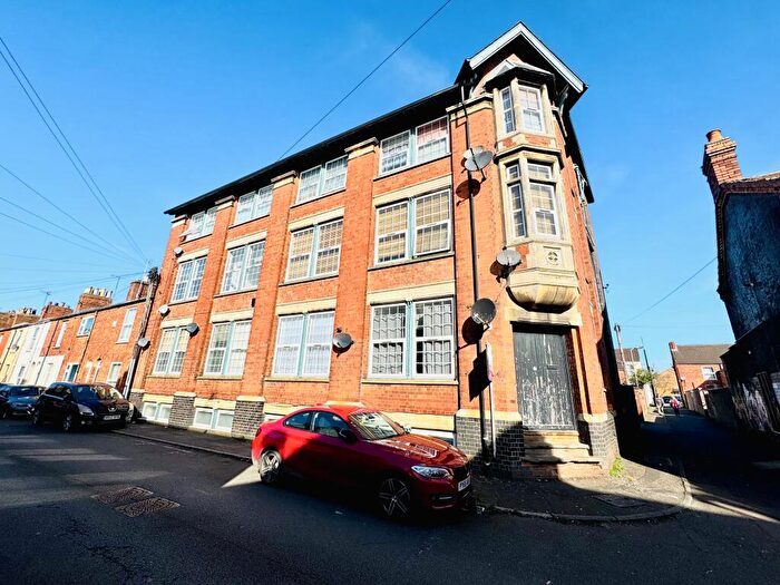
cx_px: 390
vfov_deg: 85.7
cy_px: 292
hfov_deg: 102.1
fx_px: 315
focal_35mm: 14
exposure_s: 1/2770
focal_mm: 2.22
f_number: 2.2
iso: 50
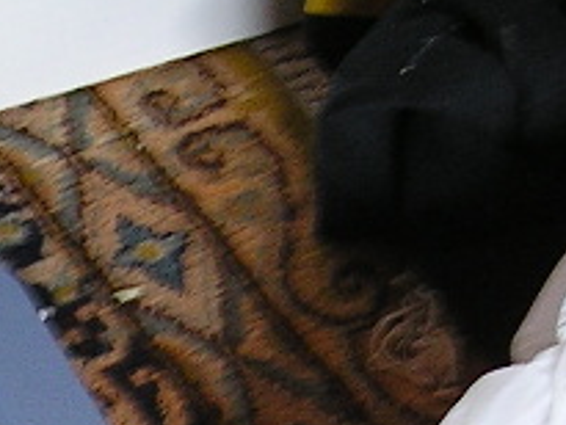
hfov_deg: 6.3
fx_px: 5055
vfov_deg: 4.7
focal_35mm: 309
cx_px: -400
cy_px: 1016
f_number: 3.3
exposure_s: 1/13
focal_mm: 12.8
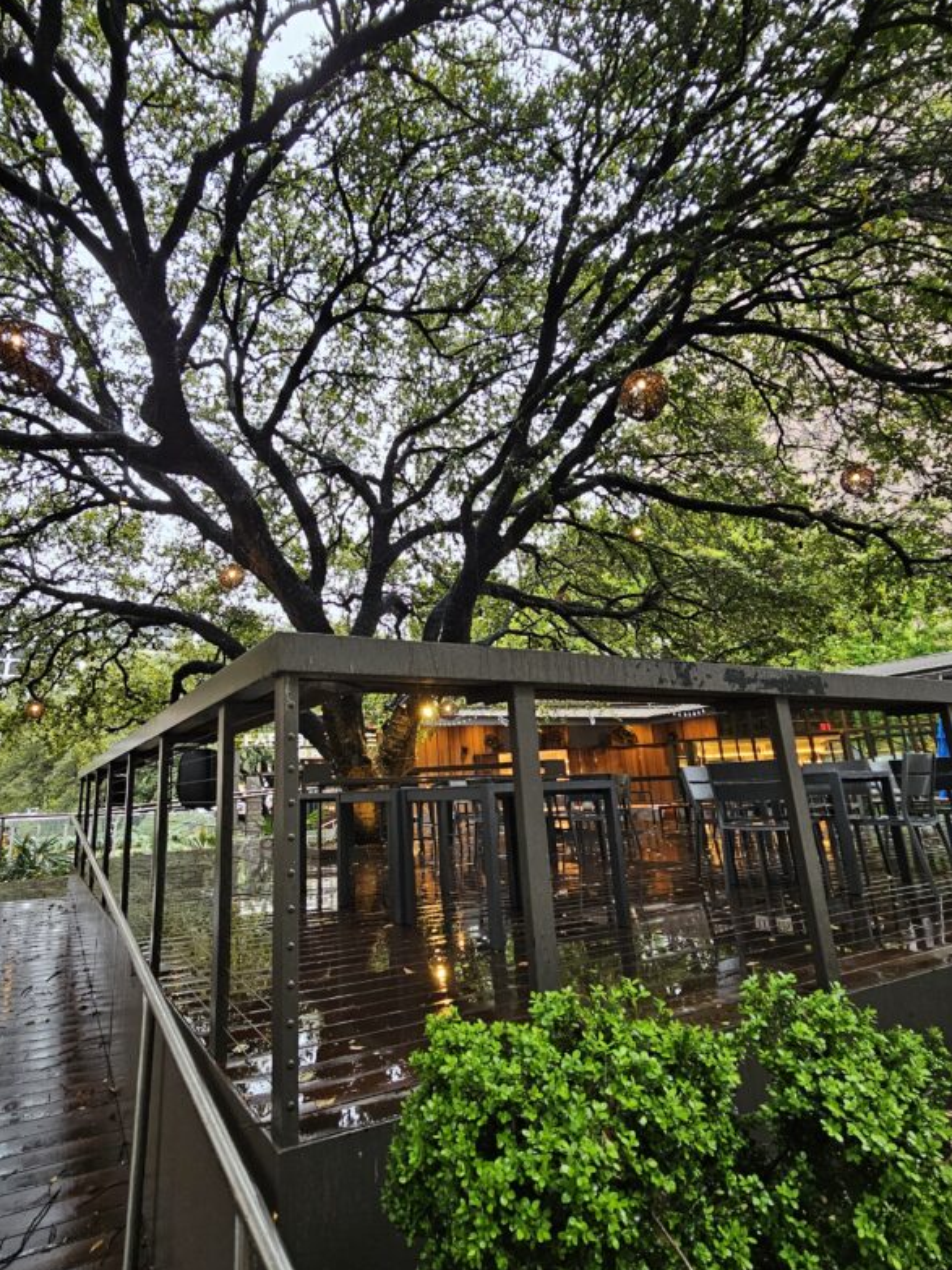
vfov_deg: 90.9
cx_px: 388
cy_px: 600
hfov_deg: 74.0
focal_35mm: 17
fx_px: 624
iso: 200
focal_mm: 2.2
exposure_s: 1/60
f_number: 2.2
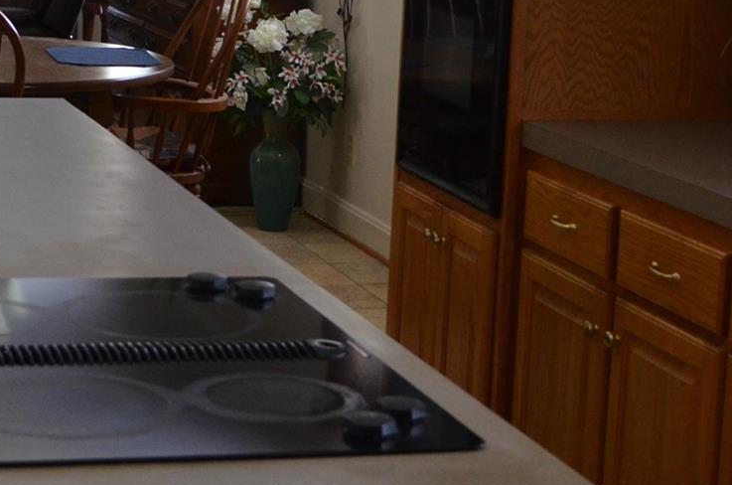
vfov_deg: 13.5
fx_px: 2029
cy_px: 34
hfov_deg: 20.3
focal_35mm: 100
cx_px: 176
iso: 1100
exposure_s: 1/30
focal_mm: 24
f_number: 4
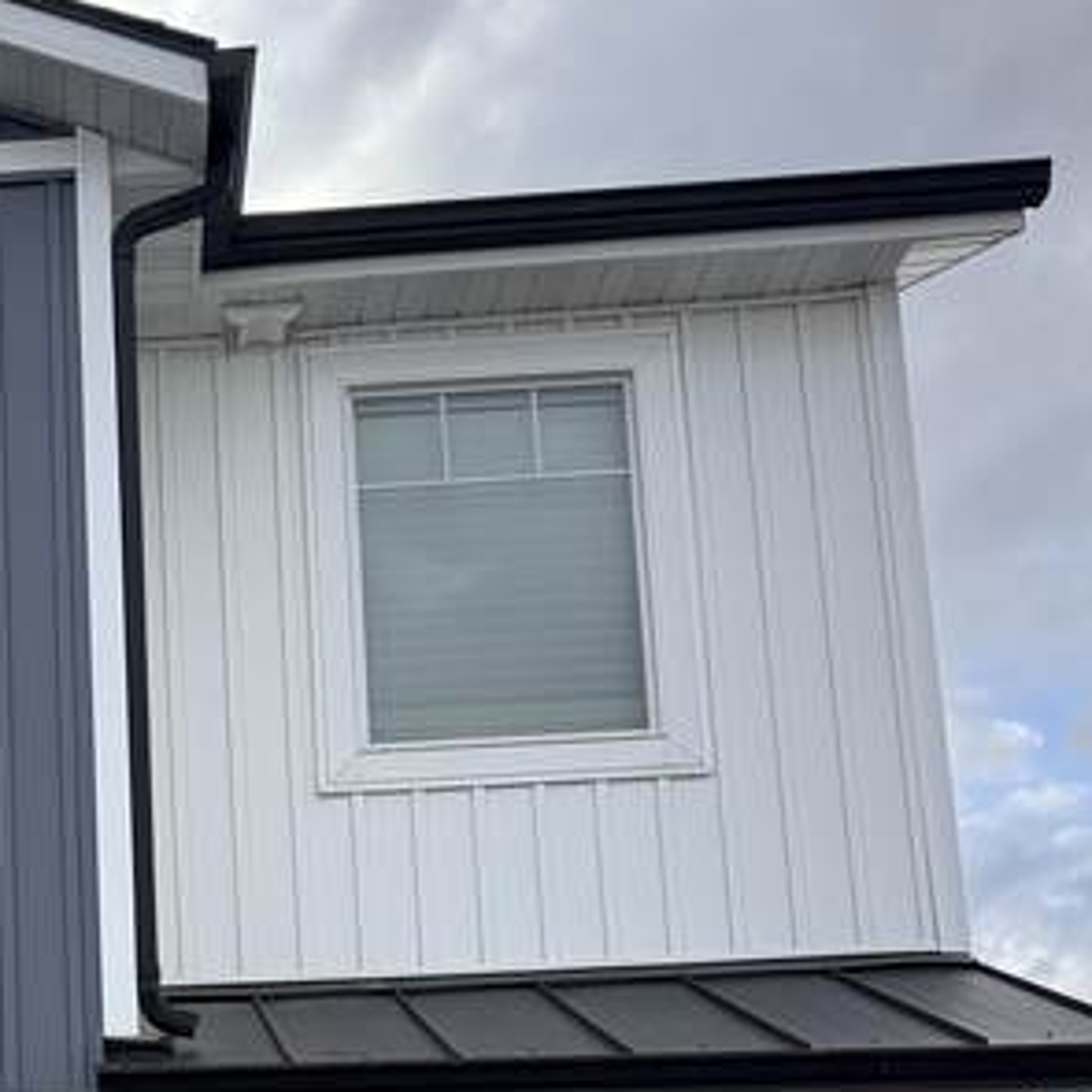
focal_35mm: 69
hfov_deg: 23.5
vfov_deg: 23.6
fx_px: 2463
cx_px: -107
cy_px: 1162
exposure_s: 1/1464
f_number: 1.78
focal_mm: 6.76
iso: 100
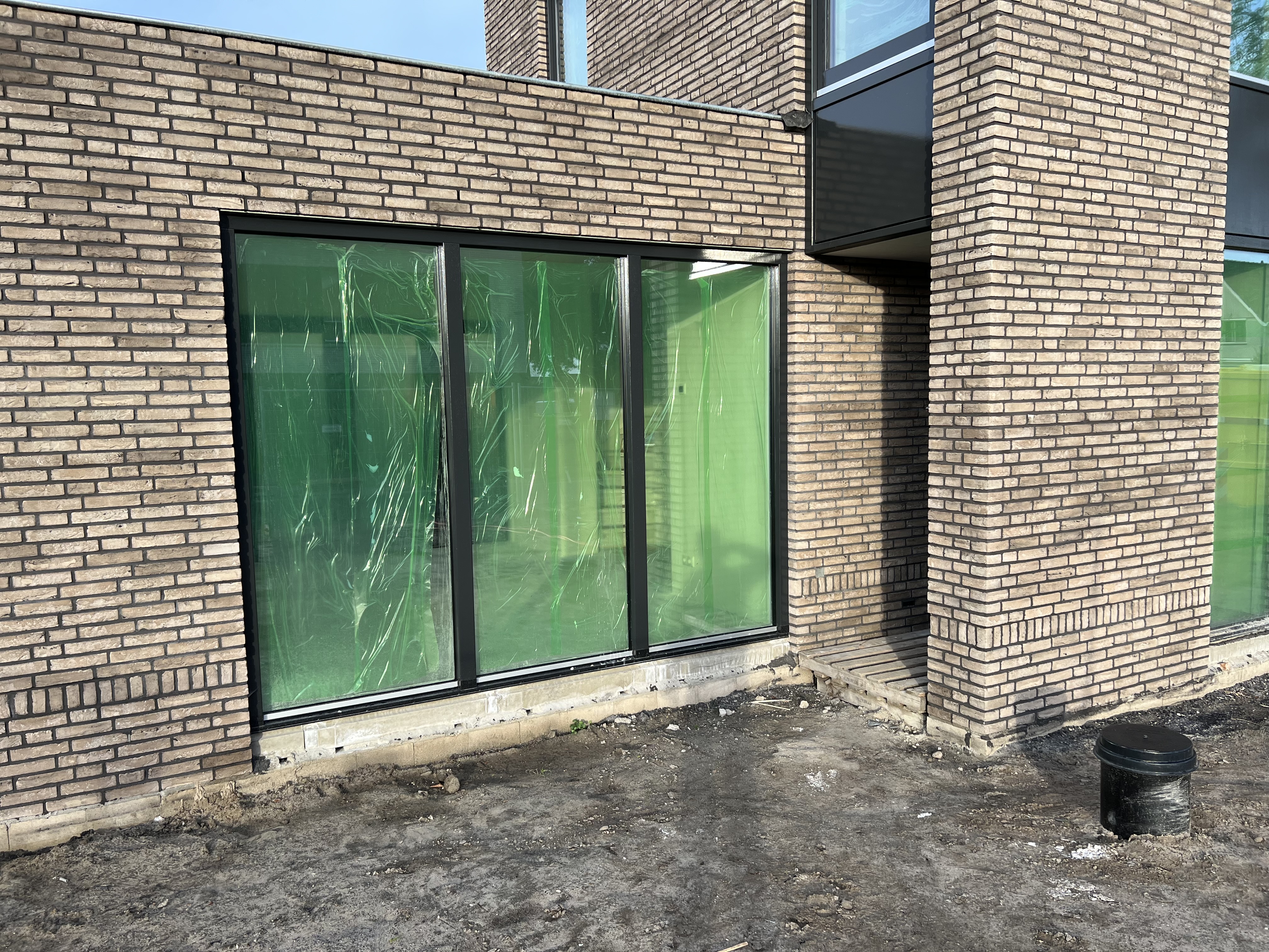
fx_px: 953
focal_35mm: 26
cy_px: 476
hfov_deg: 67.3
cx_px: 634
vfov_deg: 53.1
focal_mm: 5.7
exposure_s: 1/786
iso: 50
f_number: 1.5
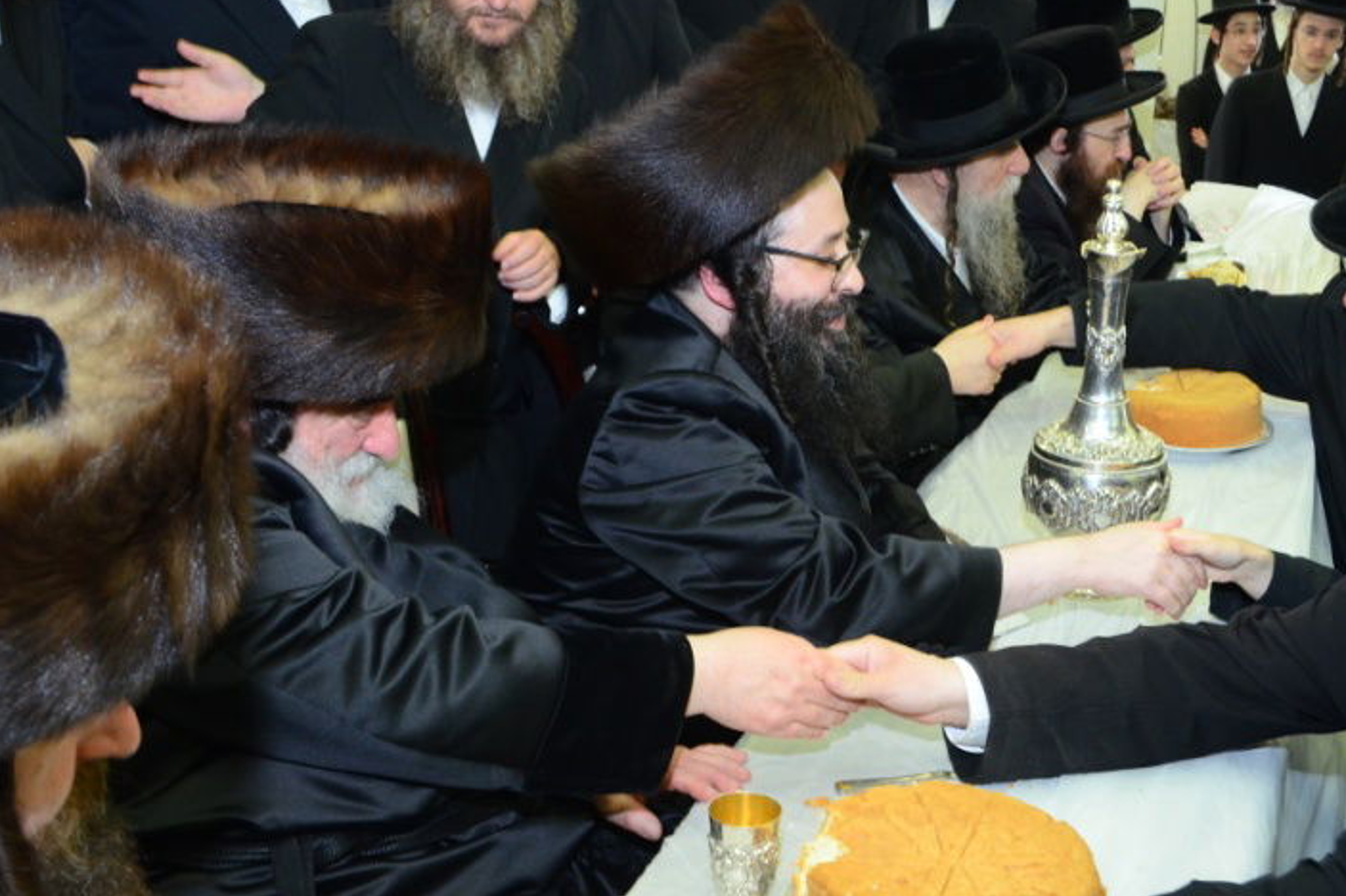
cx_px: 842
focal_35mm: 48
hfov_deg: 40.8
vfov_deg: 28.0
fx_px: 1794
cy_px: 458
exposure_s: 1/80
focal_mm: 22
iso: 1250
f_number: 5
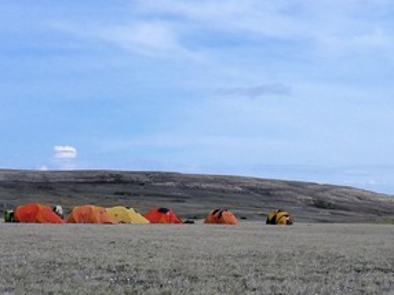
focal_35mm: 84
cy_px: 232
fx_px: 955
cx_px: 307
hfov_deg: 23.0
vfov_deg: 17.4
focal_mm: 5.2
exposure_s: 1/200
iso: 200
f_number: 10
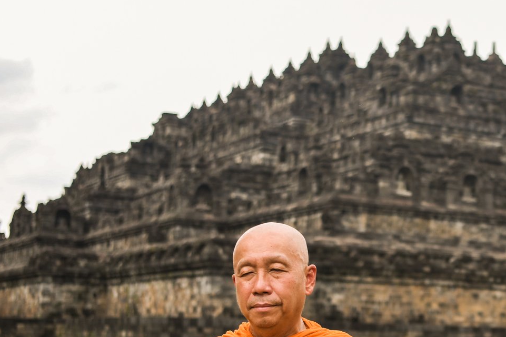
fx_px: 1222
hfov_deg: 22.8
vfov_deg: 15.6
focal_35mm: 87
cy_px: 265
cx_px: 459
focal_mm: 38
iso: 250
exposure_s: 1/1000
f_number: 2.8
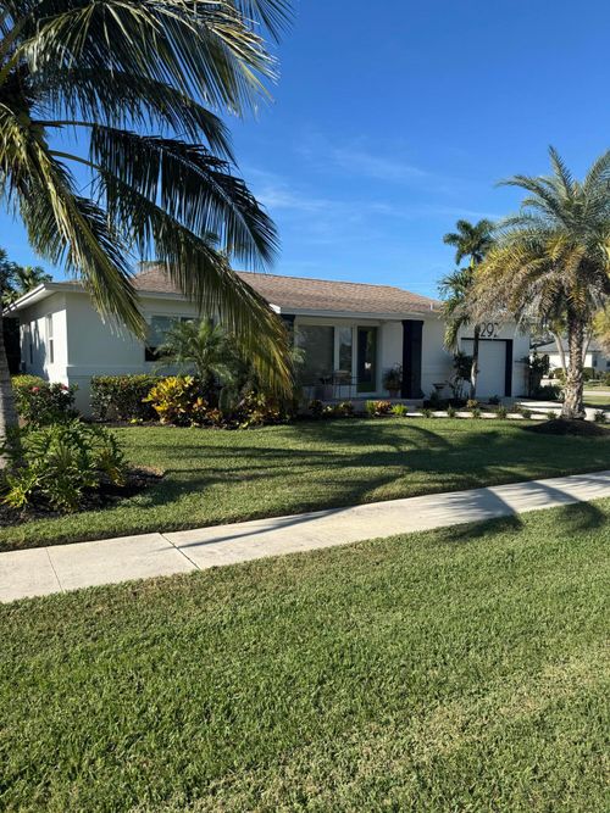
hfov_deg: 56.8
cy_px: 406
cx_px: 305
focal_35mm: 24
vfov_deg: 71.6
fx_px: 564
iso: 80
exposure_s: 1/3597
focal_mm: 6.76
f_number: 1.78
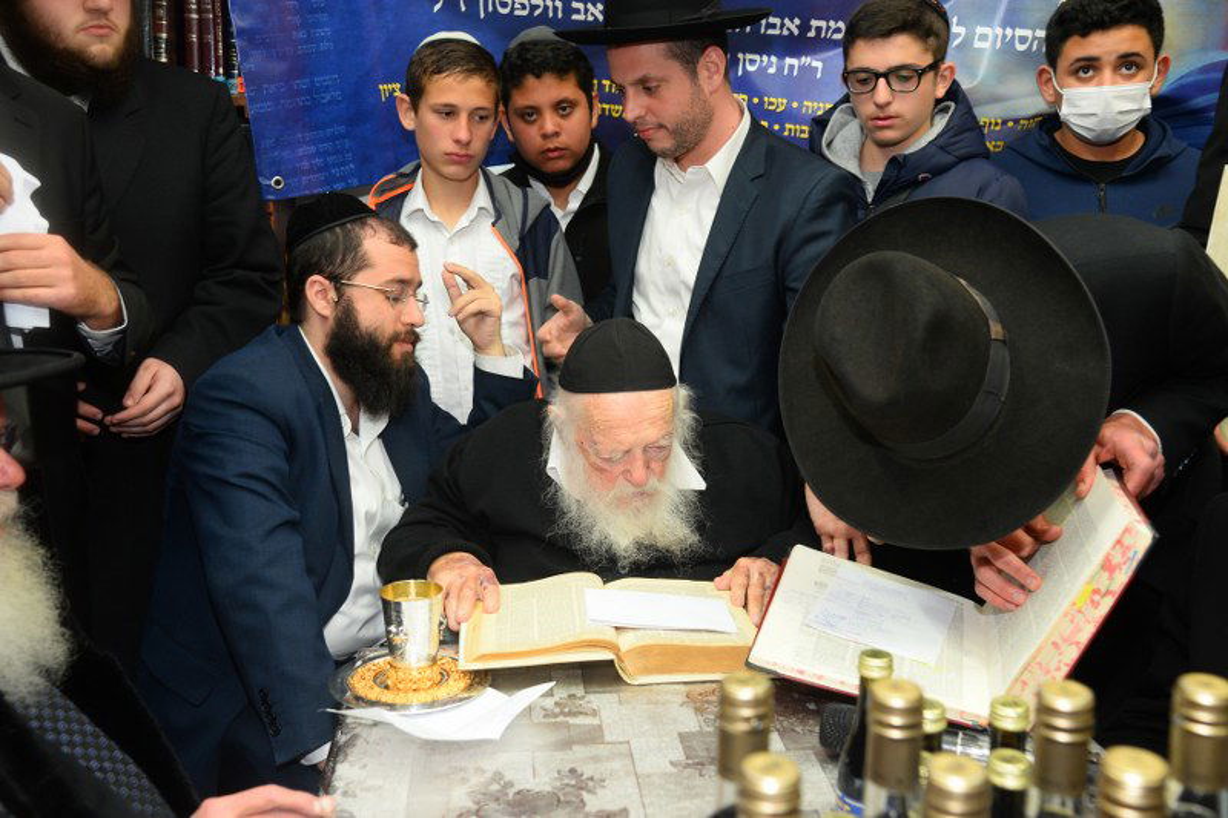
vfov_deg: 35.0
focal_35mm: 38
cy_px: 409
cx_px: 614
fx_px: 1296
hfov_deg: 50.7
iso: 1000
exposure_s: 1/80
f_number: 5
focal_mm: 38
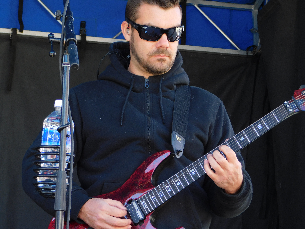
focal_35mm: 170
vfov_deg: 8.7
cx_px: 152
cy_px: 114
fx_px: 1498
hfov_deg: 11.6
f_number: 5.3
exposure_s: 1/30
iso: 140
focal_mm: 30.1
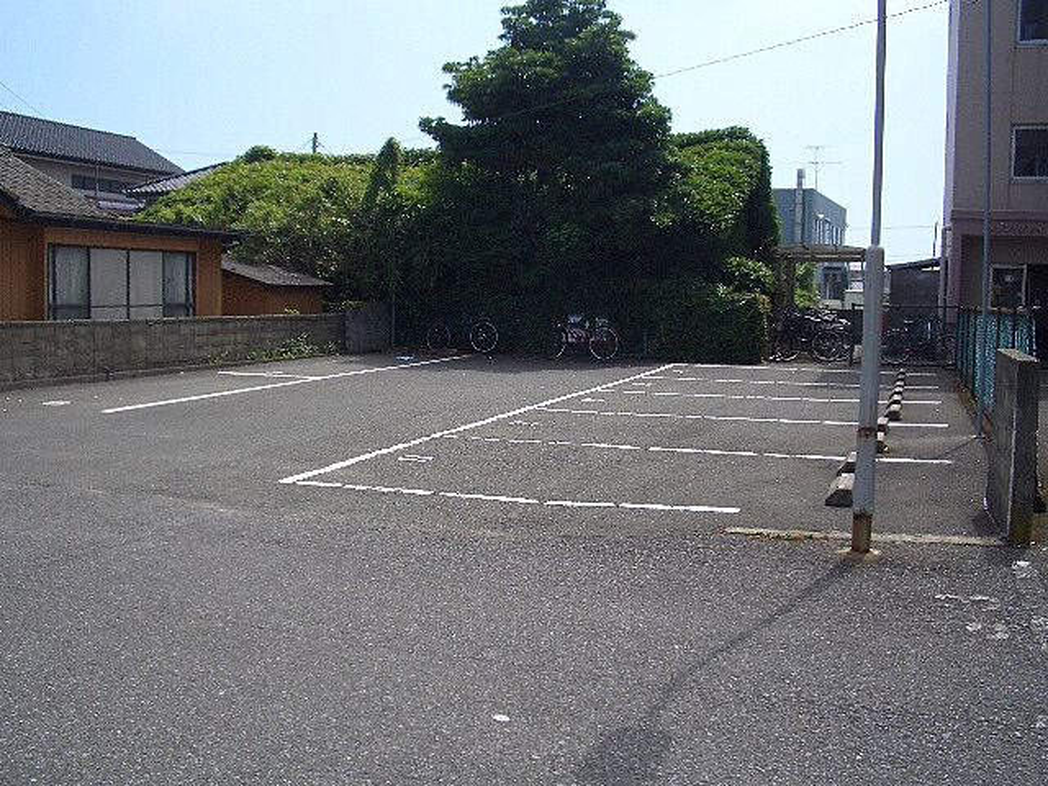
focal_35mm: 35
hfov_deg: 52.6
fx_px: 1060
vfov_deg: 40.7
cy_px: 393
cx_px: 524
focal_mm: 5.8
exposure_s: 1/320
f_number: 4.3
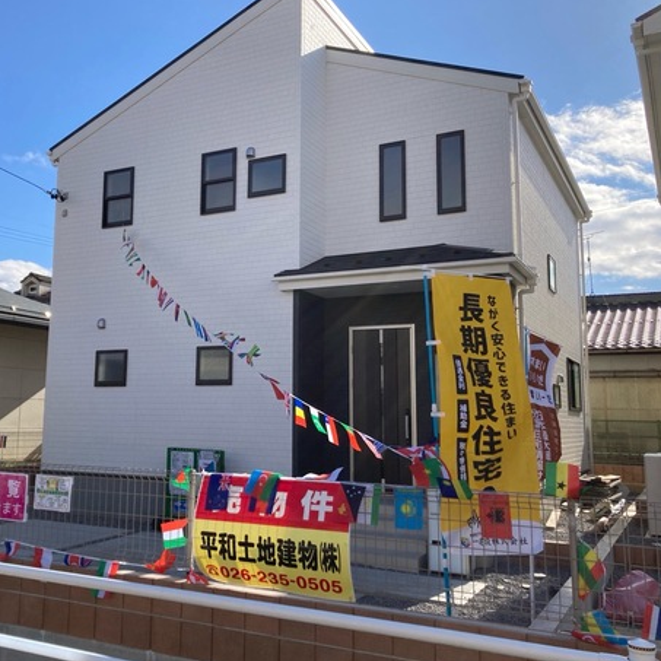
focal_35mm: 35
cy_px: 317
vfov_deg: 47.2
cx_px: 245
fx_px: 756
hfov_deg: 46.8
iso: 20
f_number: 1.8
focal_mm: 3.99
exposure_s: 1/2088
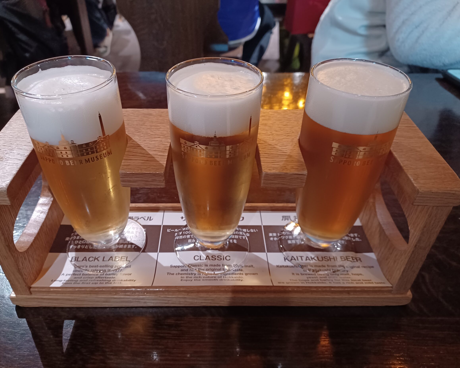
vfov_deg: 53.2
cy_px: 184
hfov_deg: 64.0
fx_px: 368
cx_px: 213
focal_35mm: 27
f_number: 1.8
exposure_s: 1/16.7
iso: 1250
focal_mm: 4.6
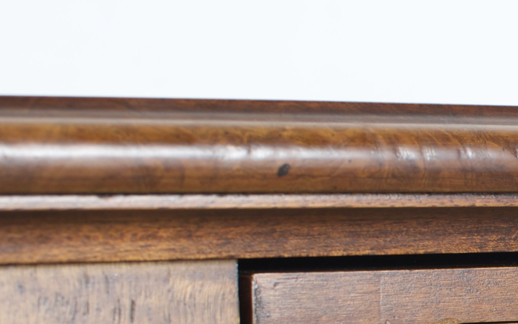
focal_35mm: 168
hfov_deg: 12.1
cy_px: 378
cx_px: 705
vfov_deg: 7.8
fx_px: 2366
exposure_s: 1/125
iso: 100
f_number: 5.6
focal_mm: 35
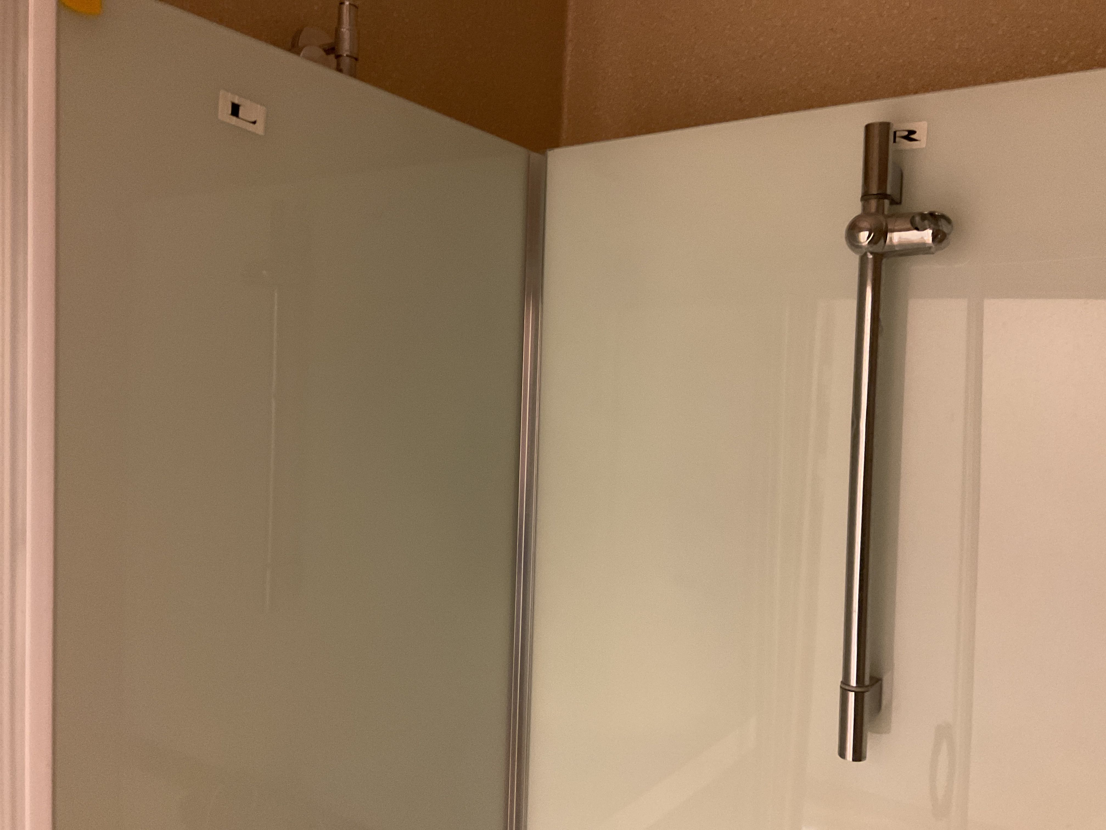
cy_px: 415
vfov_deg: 48.2
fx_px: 927
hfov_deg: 61.7
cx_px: 553
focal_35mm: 29
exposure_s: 1/33
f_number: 1.8
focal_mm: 3
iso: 250
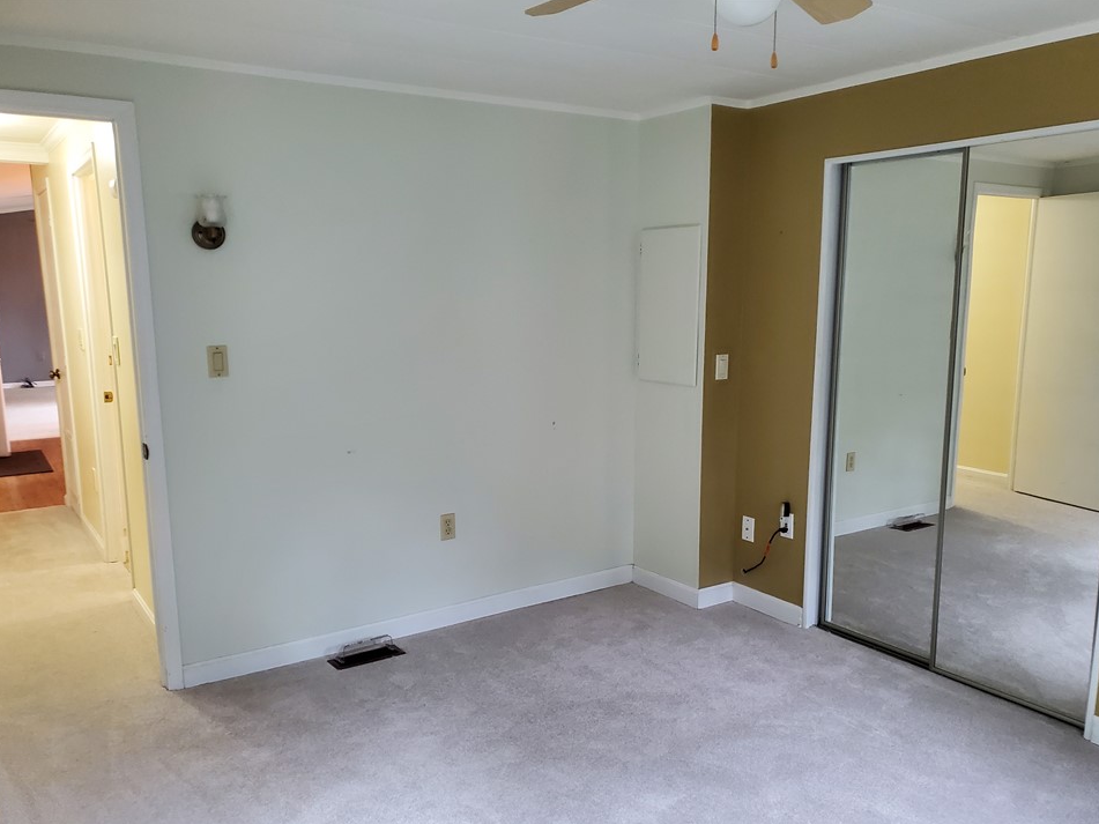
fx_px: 889
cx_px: 548
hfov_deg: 63.5
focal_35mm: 28
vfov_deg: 49.7
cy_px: 439
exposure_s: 1/40
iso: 400
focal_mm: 4.3
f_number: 1.5
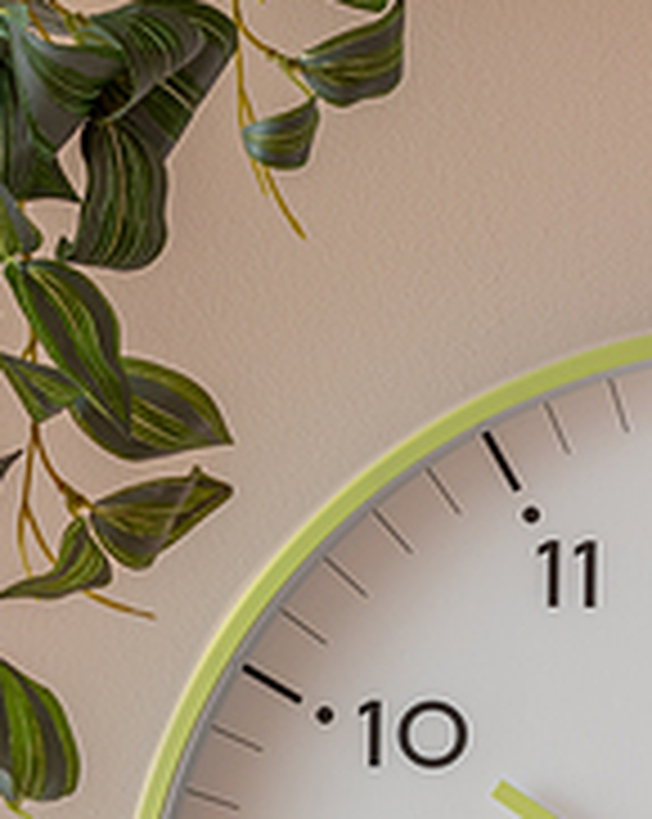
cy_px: 677
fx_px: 10616
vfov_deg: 4.4
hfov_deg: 3.5
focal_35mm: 439
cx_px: 344
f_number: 8
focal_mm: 98
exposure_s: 1/125
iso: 160
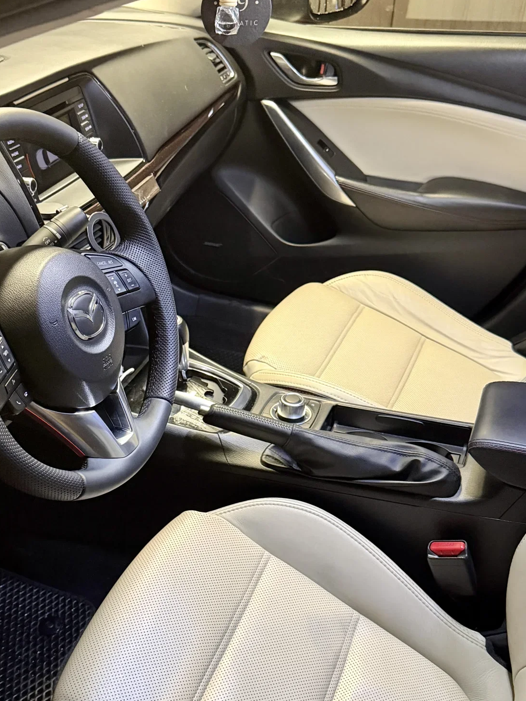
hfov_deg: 34.2
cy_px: 403
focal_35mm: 42
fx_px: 851
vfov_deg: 44.7
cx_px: 197
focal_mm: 6.76
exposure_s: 1/60
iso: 800
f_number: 1.78
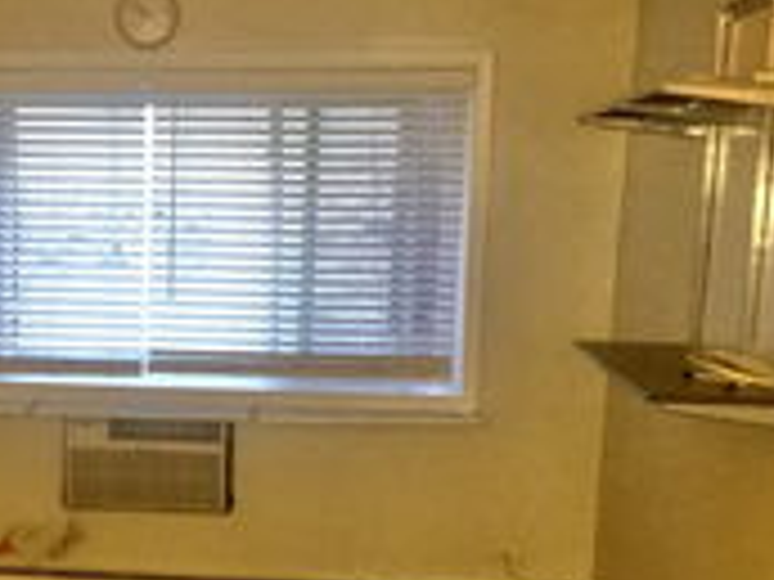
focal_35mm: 72
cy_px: 531
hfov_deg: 26.4
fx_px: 1610
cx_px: 128
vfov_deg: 20.0
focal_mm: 4.15
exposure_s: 1/16
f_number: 2.2
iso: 200
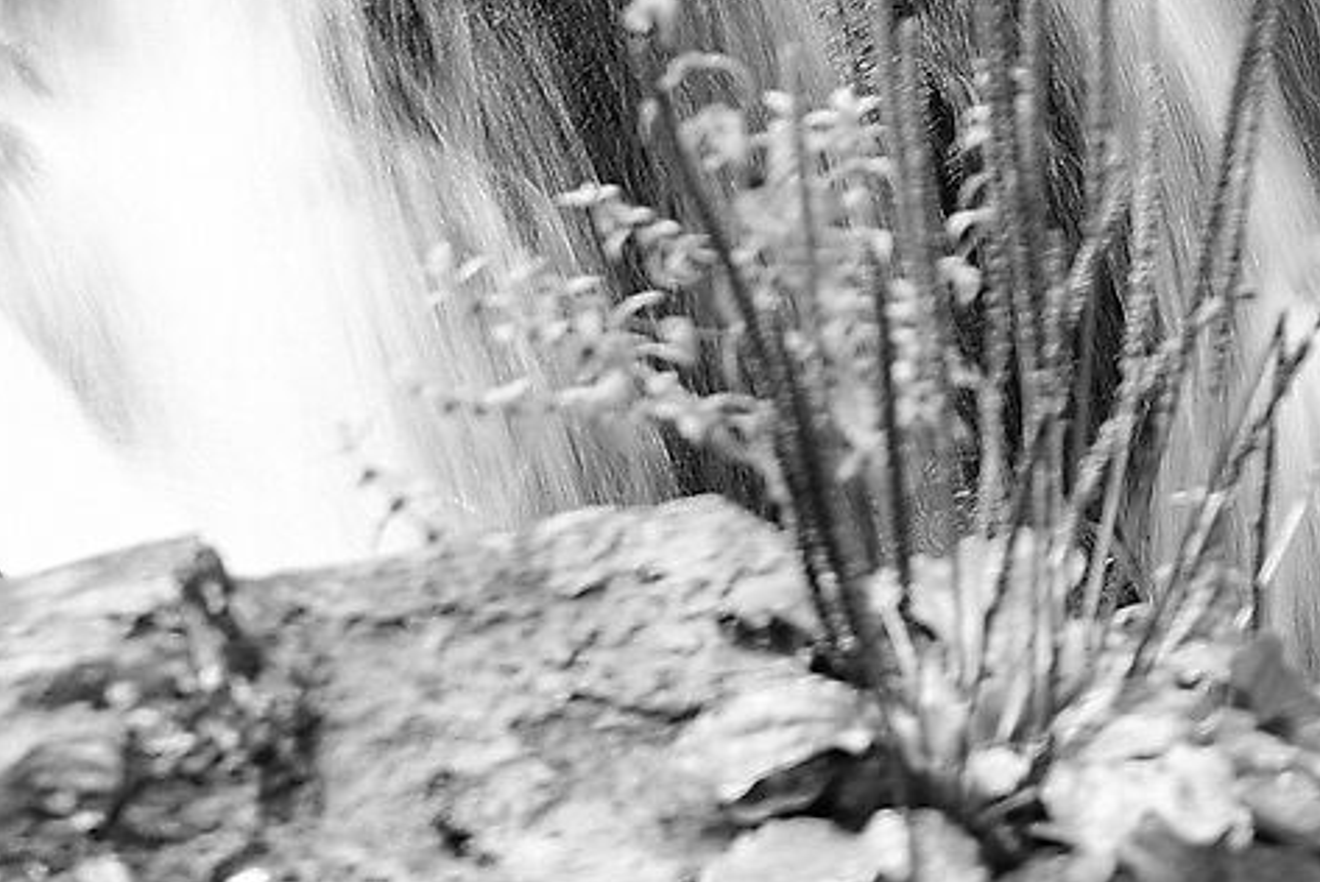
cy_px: -801
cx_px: 2598
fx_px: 12107
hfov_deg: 6.1
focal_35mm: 330
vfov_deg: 4.1
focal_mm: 65
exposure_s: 1/5
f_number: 8
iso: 100
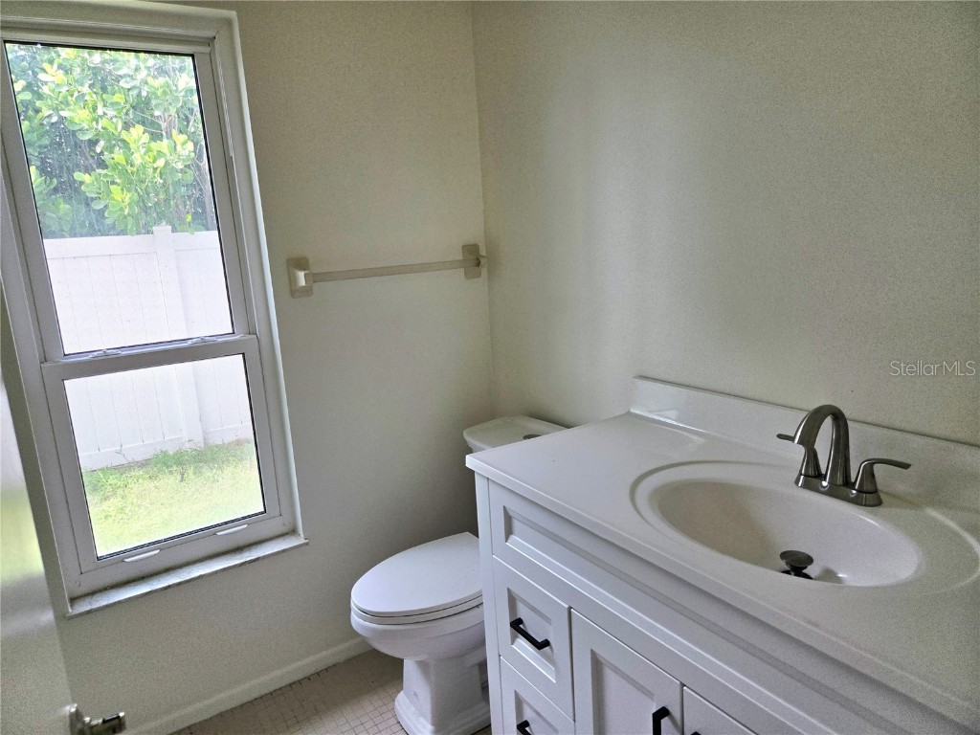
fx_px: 651
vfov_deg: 58.9
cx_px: 490
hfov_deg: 73.9
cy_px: 368
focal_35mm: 23
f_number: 1.8
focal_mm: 5.4
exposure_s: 1/526
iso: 125
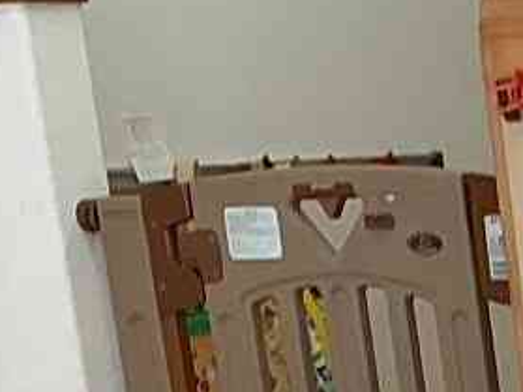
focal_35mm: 208
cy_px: 1277
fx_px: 3141
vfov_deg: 6.4
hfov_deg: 8.6
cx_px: 1292
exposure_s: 1/120
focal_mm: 3
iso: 25
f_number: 1.8
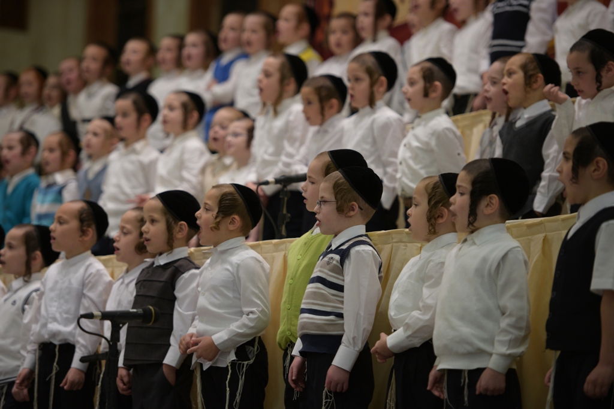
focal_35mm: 155
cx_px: 307
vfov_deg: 8.9
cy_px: 204
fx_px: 2644
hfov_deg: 13.2
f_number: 2.8
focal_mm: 155
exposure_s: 1/125
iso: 320
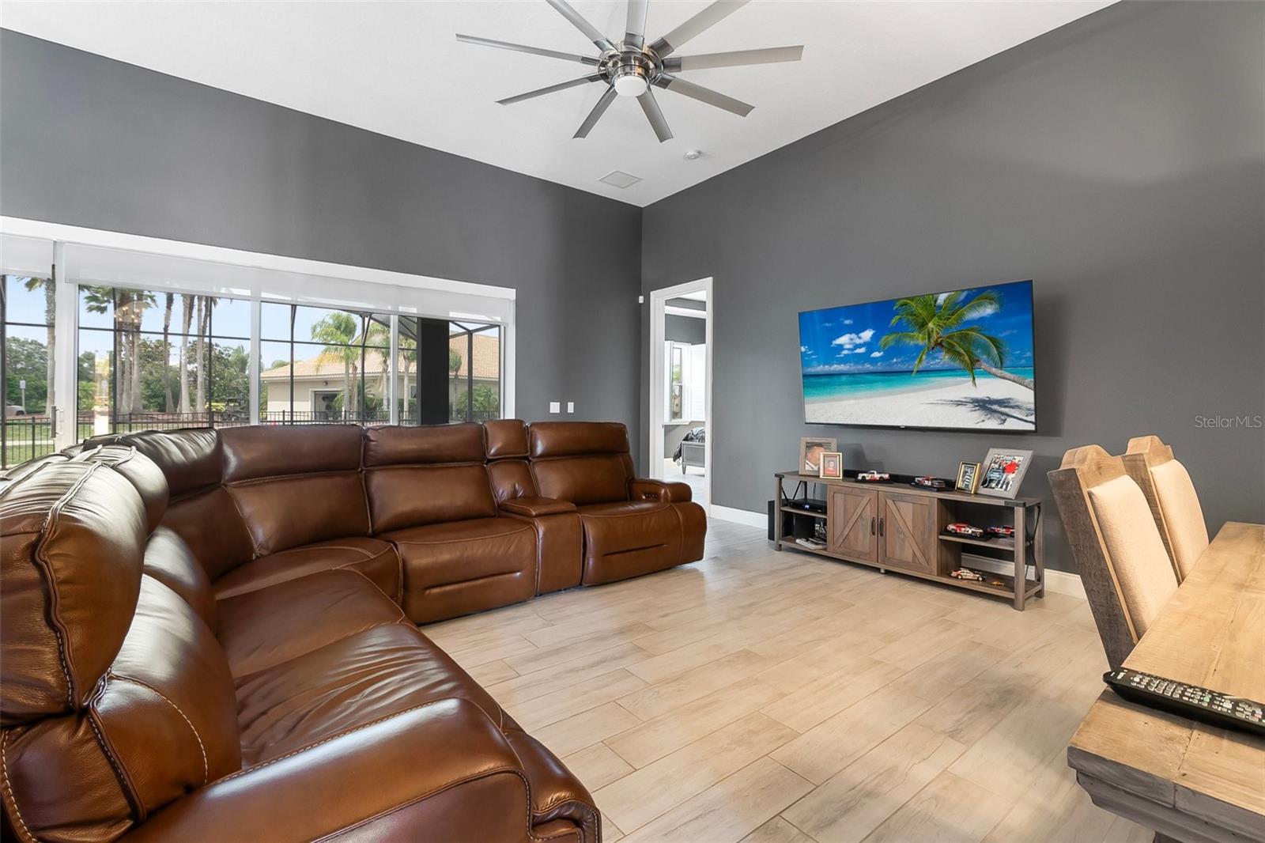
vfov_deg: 77.3
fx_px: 527
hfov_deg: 100.4
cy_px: 422
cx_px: 632
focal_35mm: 15
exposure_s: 1
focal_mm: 10
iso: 320
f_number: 9
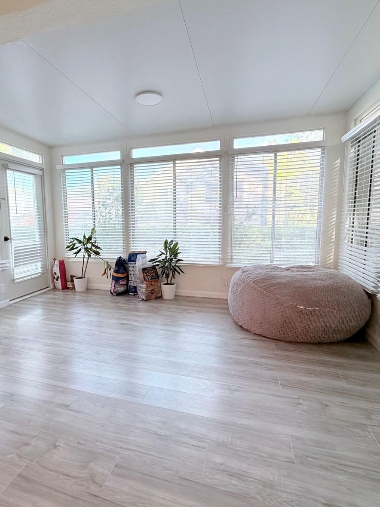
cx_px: 151
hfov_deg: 68.0
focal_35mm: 19
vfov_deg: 84.7
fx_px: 278
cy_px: 252
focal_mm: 2.22
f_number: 2.2
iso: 160
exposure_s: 1/120
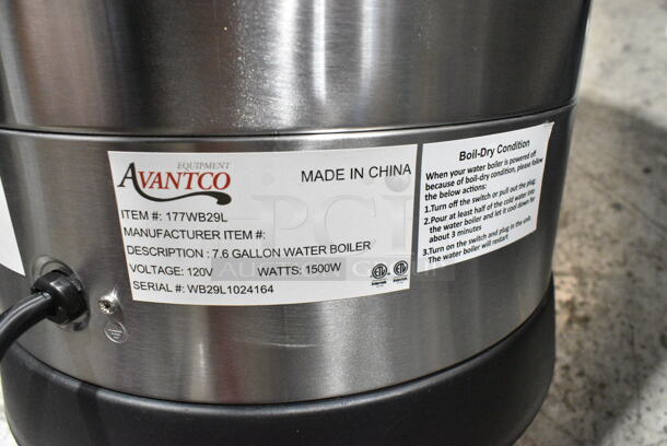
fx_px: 501
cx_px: 334
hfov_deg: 67.3
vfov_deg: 48.0
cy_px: 223
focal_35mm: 27
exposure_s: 1/200
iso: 6400
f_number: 7.1
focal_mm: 18
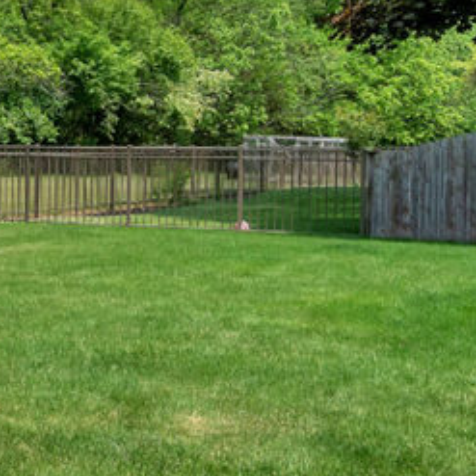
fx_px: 1385
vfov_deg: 19.4
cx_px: -271
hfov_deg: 17.3
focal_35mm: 89
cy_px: 129
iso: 320
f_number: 9
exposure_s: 1/800
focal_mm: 16
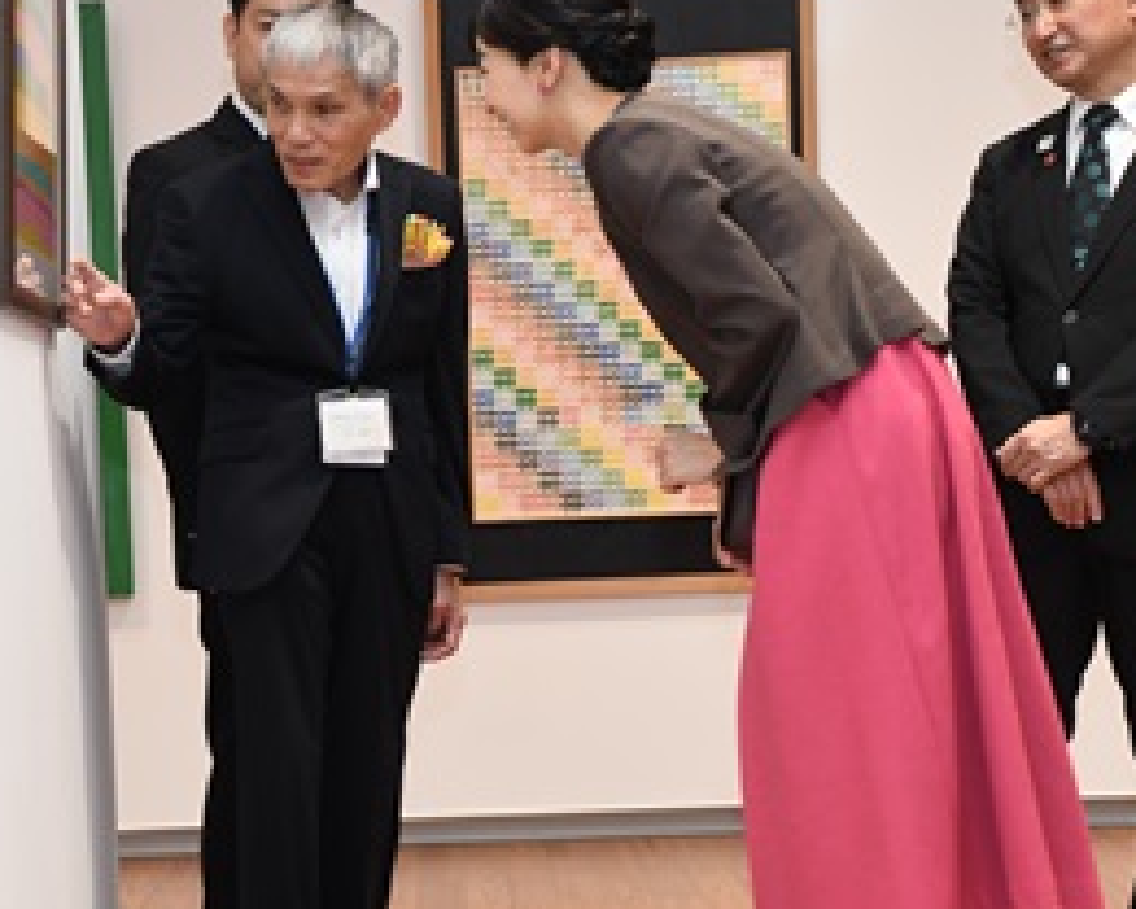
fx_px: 3631
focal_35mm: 108
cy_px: 454
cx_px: 336
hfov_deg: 17.7
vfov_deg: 14.3
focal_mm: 50
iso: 1800
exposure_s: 1/125
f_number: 5.6
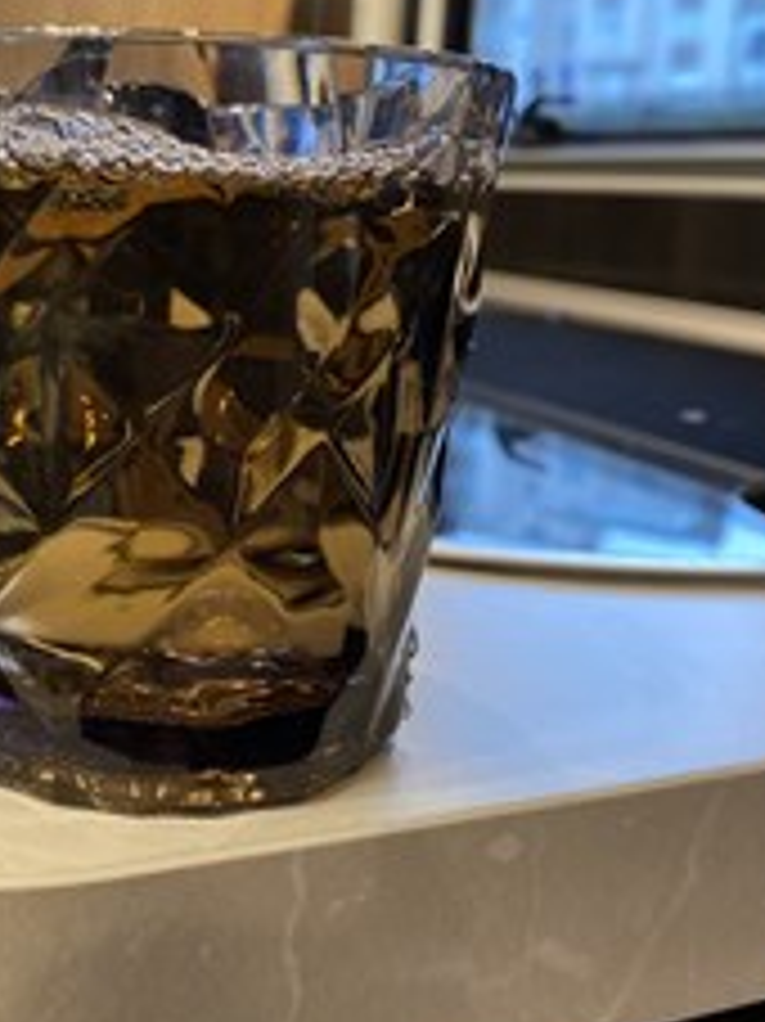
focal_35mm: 40
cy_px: 353
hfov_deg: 35.2
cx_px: 198
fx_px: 1180
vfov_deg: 46.2
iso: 250
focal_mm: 4.25
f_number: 1.8
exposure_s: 1/60
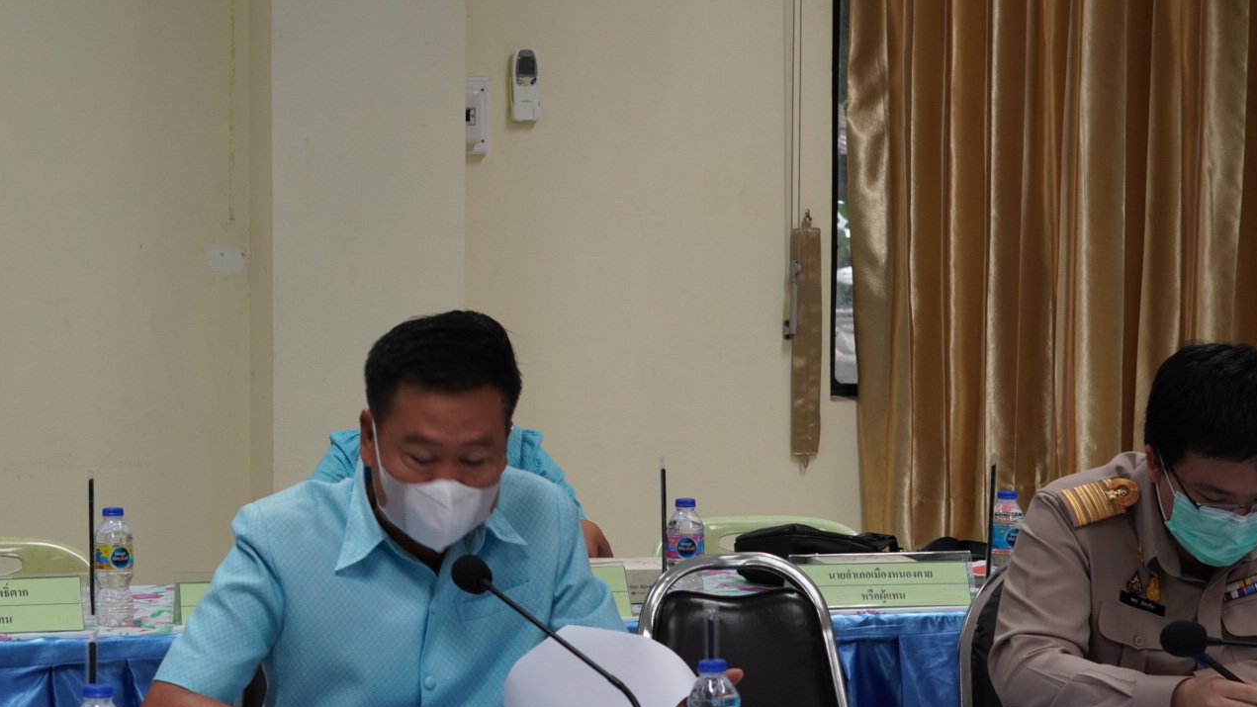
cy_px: 358
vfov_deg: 12.1
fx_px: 3333
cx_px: 607
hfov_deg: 21.4
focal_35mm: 100
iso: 400
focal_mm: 50
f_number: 5.6
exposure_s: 1/30
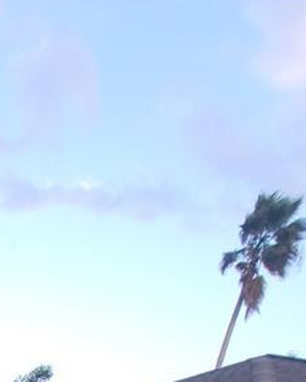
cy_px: 787
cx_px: -205
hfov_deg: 21.6
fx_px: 599
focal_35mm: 53
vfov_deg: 18.7
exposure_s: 1/175
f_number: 2.2
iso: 64
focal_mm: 2.2
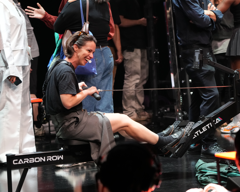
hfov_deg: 12.7
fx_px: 1080
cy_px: 104
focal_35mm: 152
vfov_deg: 10.2
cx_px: 137
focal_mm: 118
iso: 5000
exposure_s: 1/200
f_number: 5
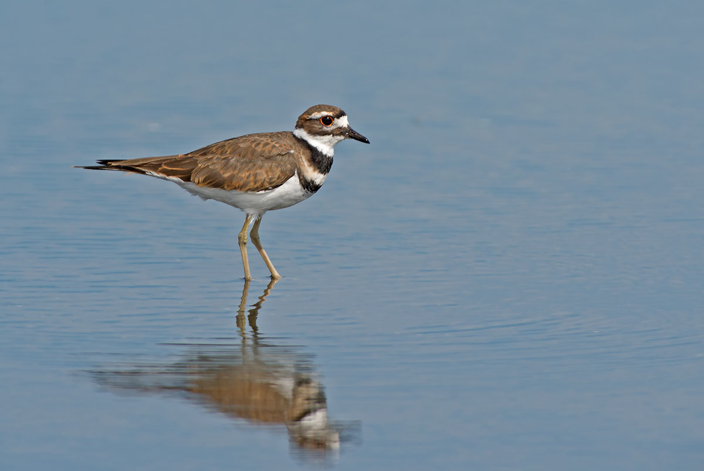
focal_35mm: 600
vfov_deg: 2.3
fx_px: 11746
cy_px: 236
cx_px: 352
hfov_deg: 3.4
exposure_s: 1/1600
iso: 500
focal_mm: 600
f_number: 8
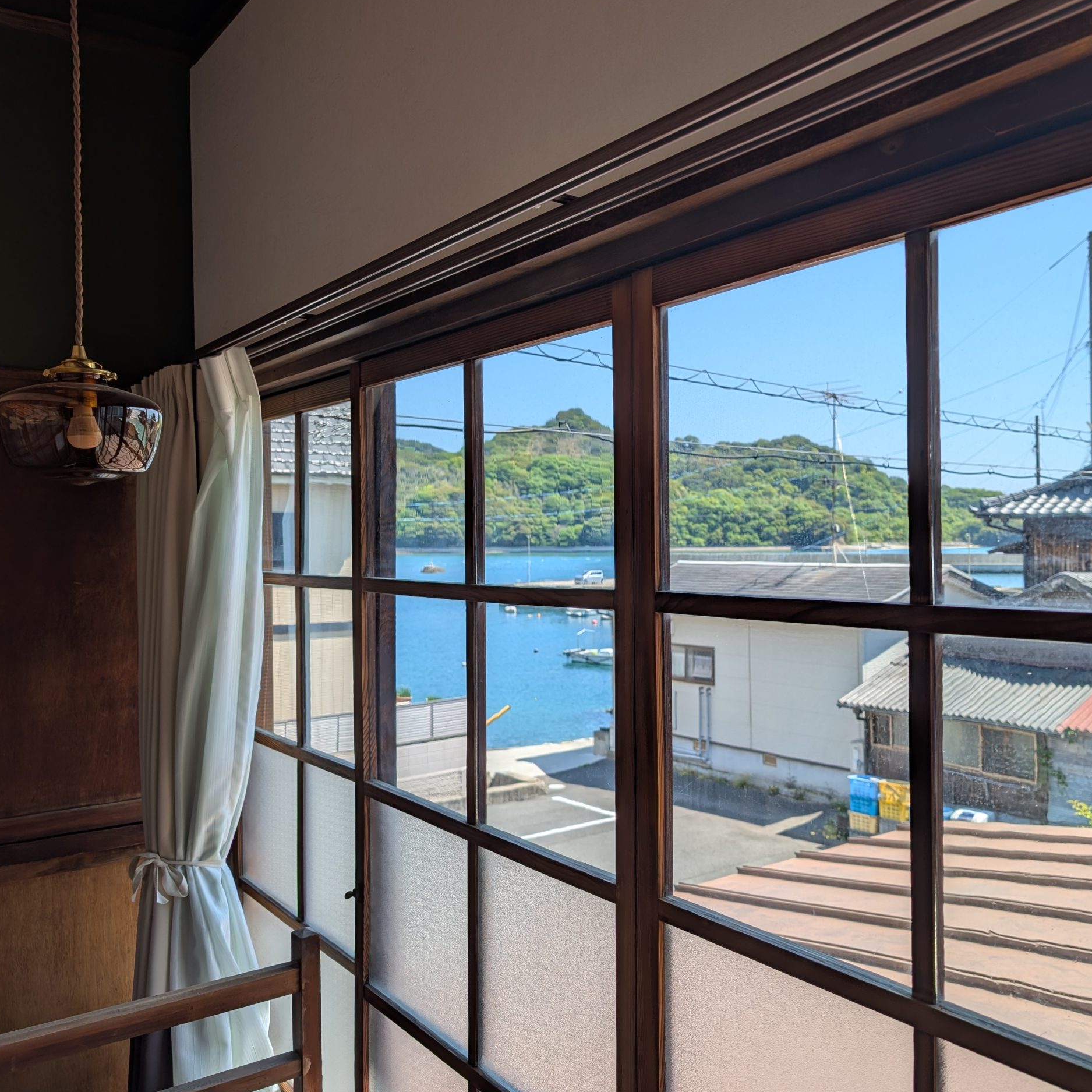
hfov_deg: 55.4
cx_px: 629
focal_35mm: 29
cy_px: 545
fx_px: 1035
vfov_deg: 55.6
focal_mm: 6.9
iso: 22
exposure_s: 1/678
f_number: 1.68
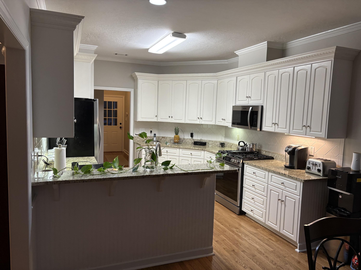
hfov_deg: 67.3
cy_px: 135
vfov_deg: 53.1
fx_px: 271
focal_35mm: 26
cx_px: 180
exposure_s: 1/60
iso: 125
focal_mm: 5.96
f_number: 1.6
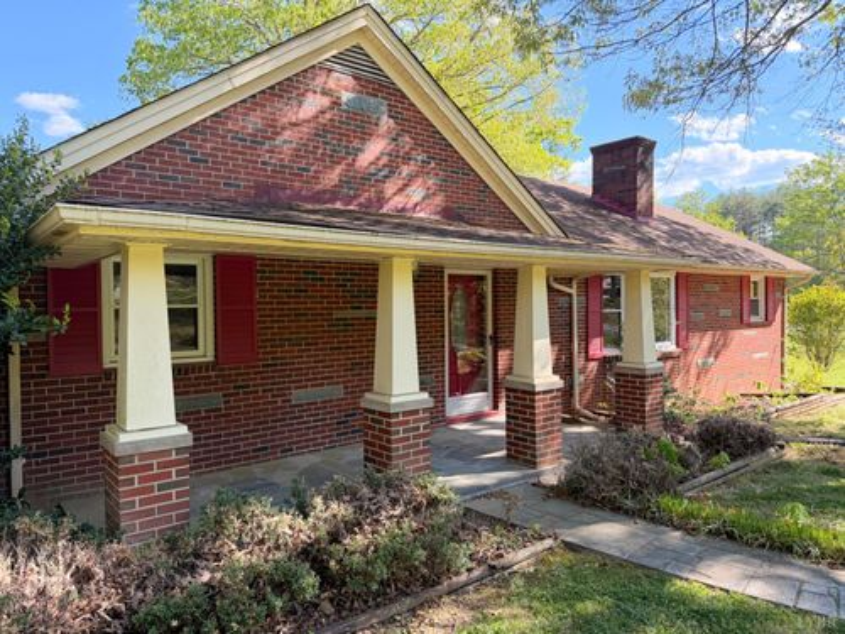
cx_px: 422
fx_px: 586
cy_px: 317
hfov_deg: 71.6
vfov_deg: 56.8
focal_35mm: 24
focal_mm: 6.76
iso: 100
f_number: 1.78
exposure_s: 1/788
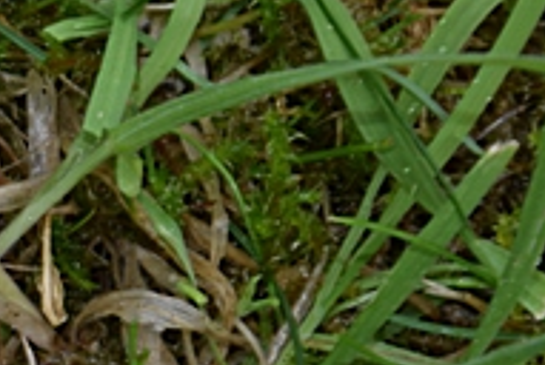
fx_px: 8551
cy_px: 620
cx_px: -576
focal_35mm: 564
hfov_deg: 3.6
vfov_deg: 2.4
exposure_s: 1/60
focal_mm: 90
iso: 100
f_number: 8
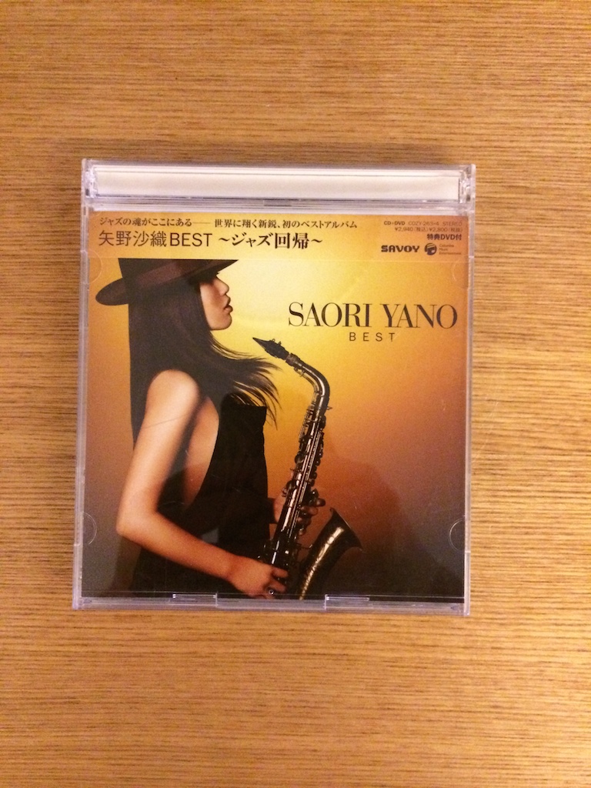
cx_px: 296
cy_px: 394
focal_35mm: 30
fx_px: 683
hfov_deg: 46.8
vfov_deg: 60.0
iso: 640
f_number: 2.2
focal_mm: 4.12
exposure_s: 1/17
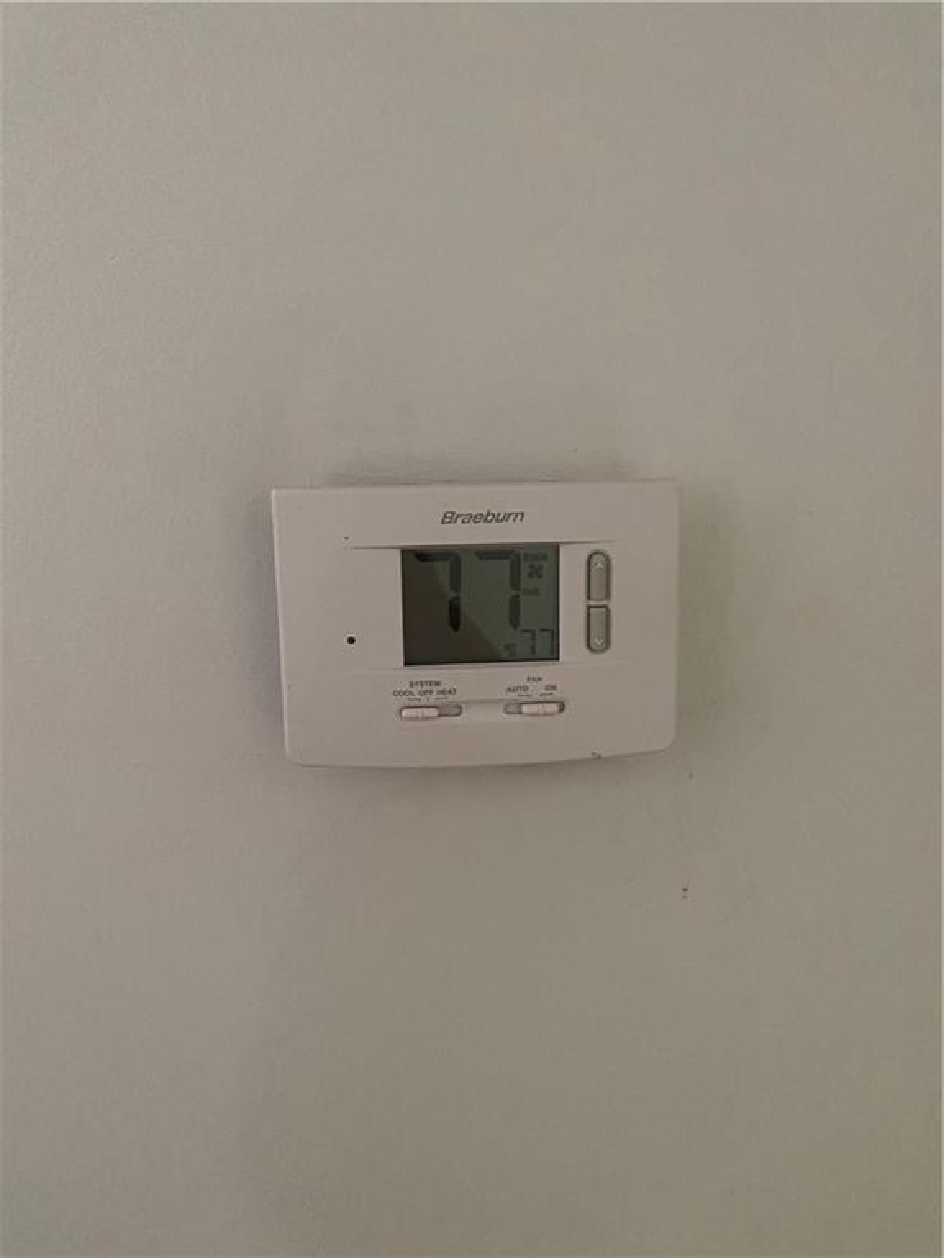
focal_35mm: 26
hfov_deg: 53.1
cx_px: 472
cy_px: 629
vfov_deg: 67.3
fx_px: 945
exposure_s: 1/36
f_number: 1.8
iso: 640
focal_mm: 4.25
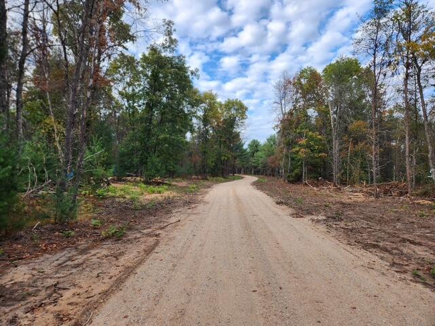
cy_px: 163
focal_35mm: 23
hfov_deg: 73.9
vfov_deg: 58.9
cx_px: 218
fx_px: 289
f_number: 1.8
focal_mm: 5.4
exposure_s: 1/599
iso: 20
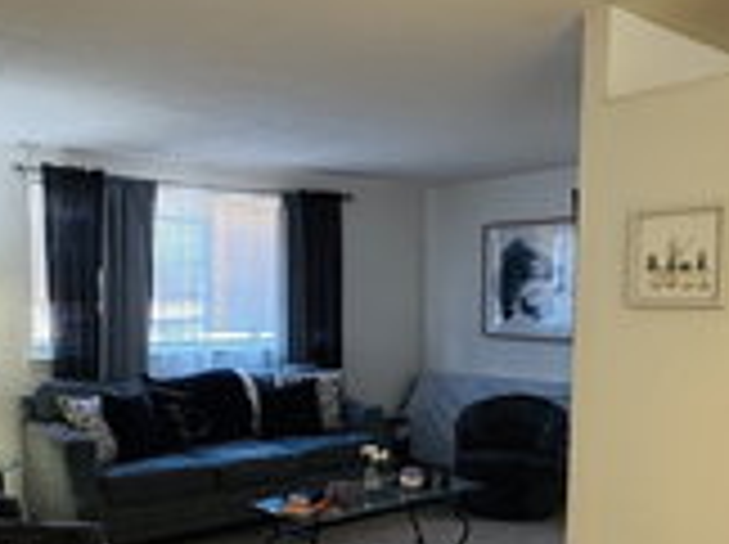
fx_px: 778
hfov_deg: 50.2
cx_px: 353
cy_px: 369
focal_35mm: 37
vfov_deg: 38.1
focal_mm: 2.22
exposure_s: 1/60
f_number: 2.2
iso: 320
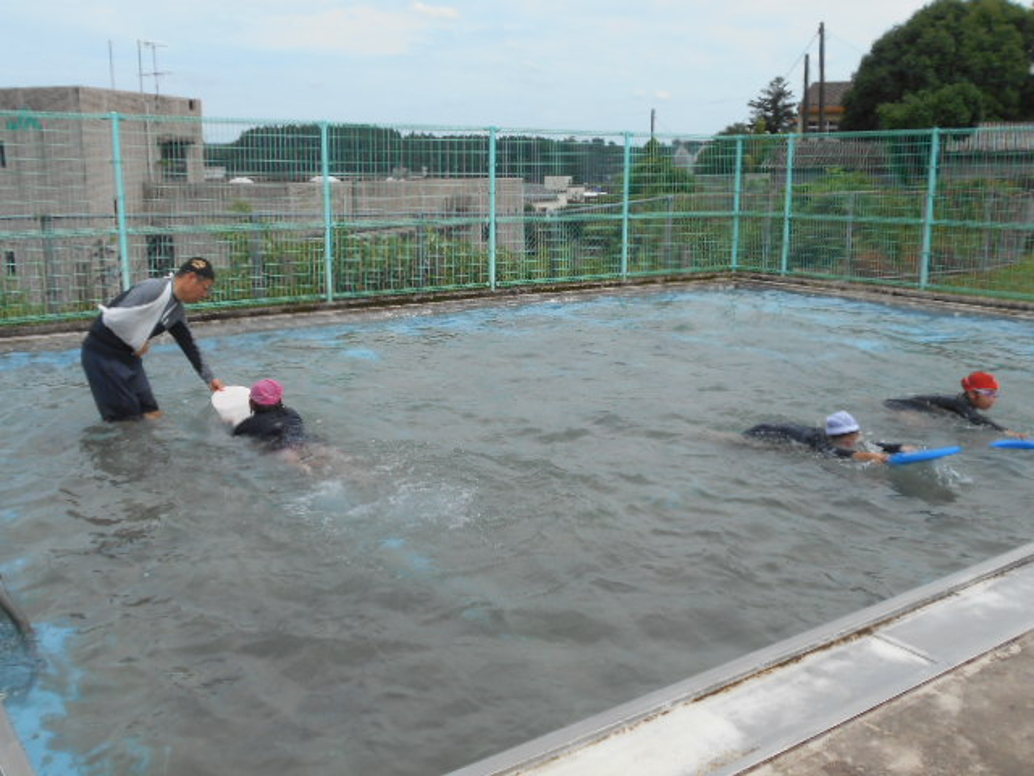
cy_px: 388
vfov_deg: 41.8
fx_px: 1016
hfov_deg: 54.0
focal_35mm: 34
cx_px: 517
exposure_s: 1/1000
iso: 80
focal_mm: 5.8
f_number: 3.6
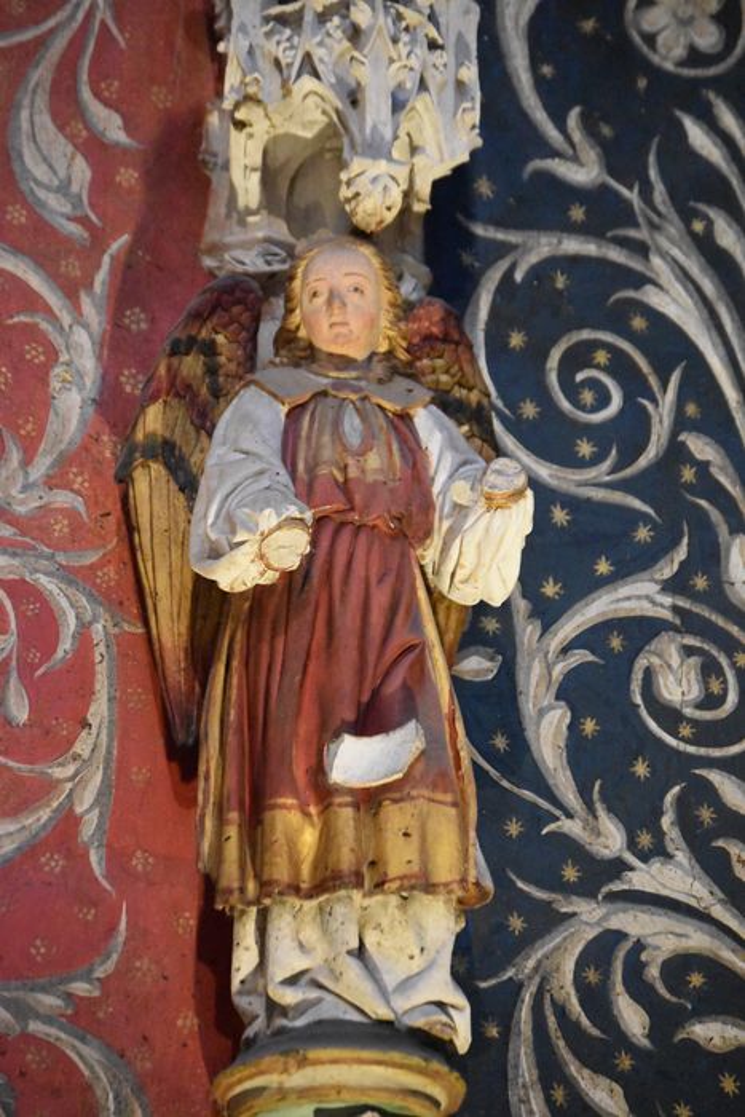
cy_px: 558
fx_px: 4421
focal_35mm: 142
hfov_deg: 9.6
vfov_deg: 14.4
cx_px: 372
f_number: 4.5
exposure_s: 1/125
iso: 10000
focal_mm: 95
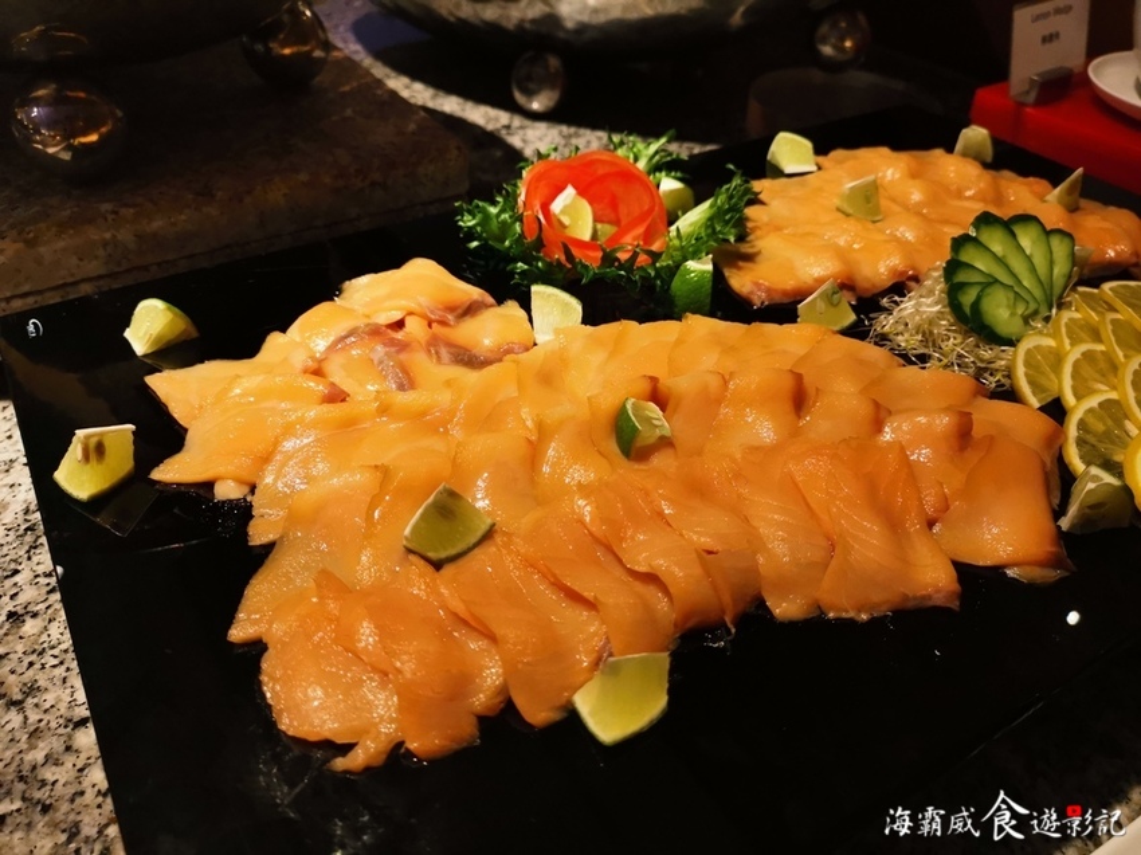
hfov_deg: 65.3
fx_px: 890
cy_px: 428
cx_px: 570
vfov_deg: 51.3
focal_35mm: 27
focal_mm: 3.95
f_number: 1.8
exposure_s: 1/120
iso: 320
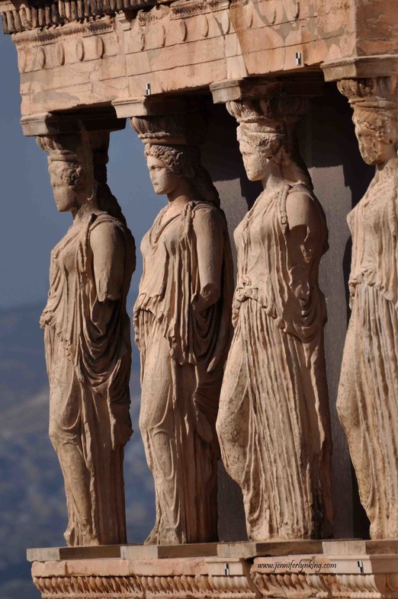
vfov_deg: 3.8
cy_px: 252
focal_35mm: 544
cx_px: 181
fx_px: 9045
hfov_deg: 2.5
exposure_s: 1/2500
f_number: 5.6
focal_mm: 300
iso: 200
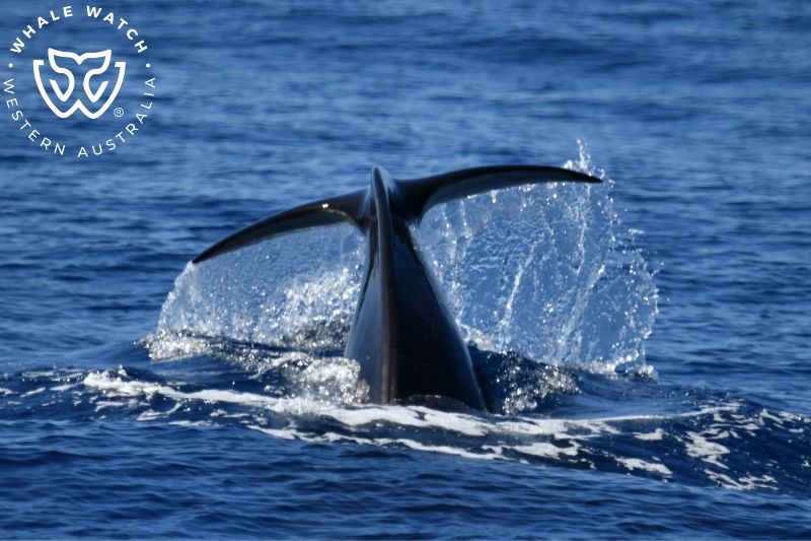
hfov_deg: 3.4
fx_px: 13513
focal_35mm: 600
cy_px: 270
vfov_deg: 2.3
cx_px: 406
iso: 900
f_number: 6.3
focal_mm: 600
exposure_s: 1/8000
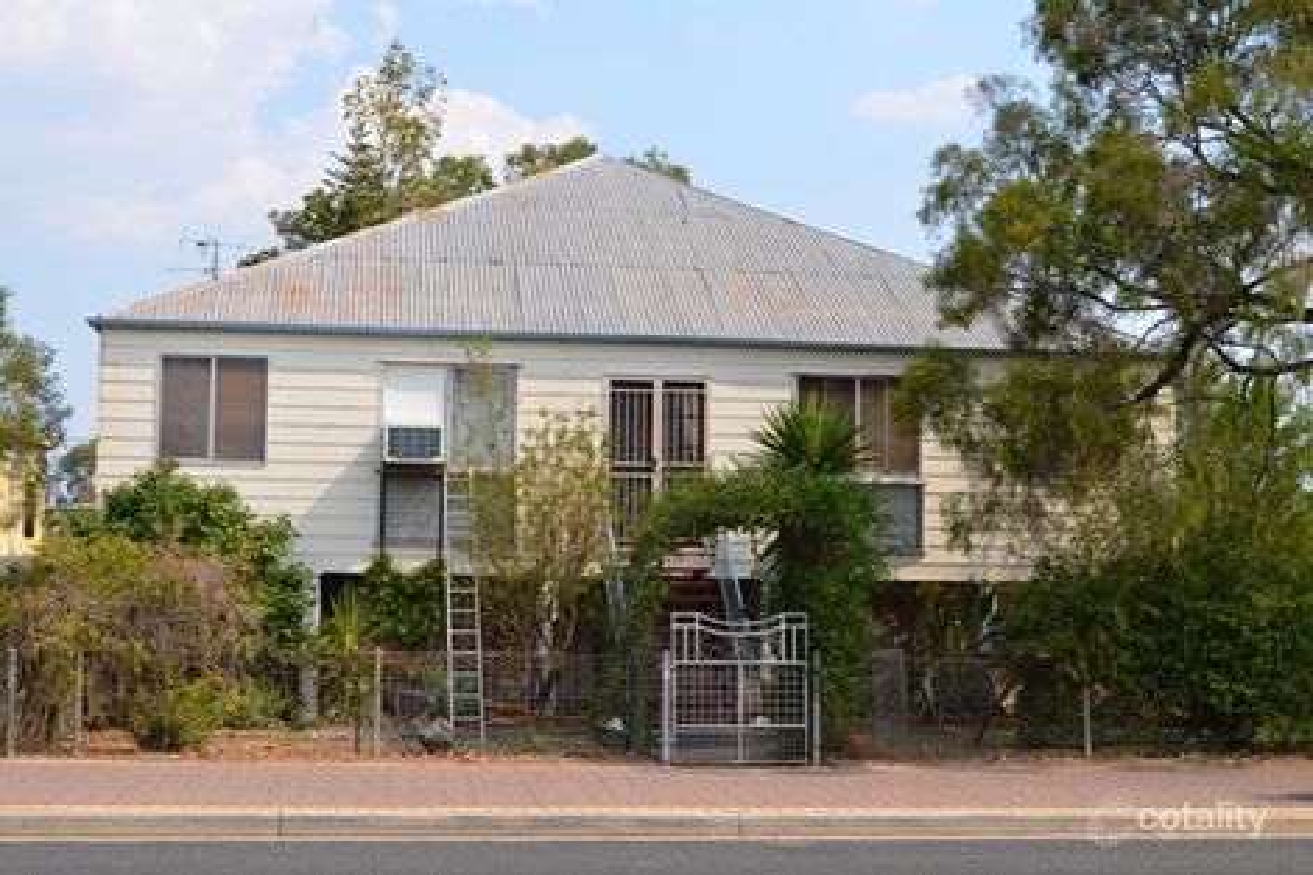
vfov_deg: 25.0
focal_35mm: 54
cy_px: 438
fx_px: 1969
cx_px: 656
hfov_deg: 36.9
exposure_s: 1/250
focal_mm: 36
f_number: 8
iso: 100
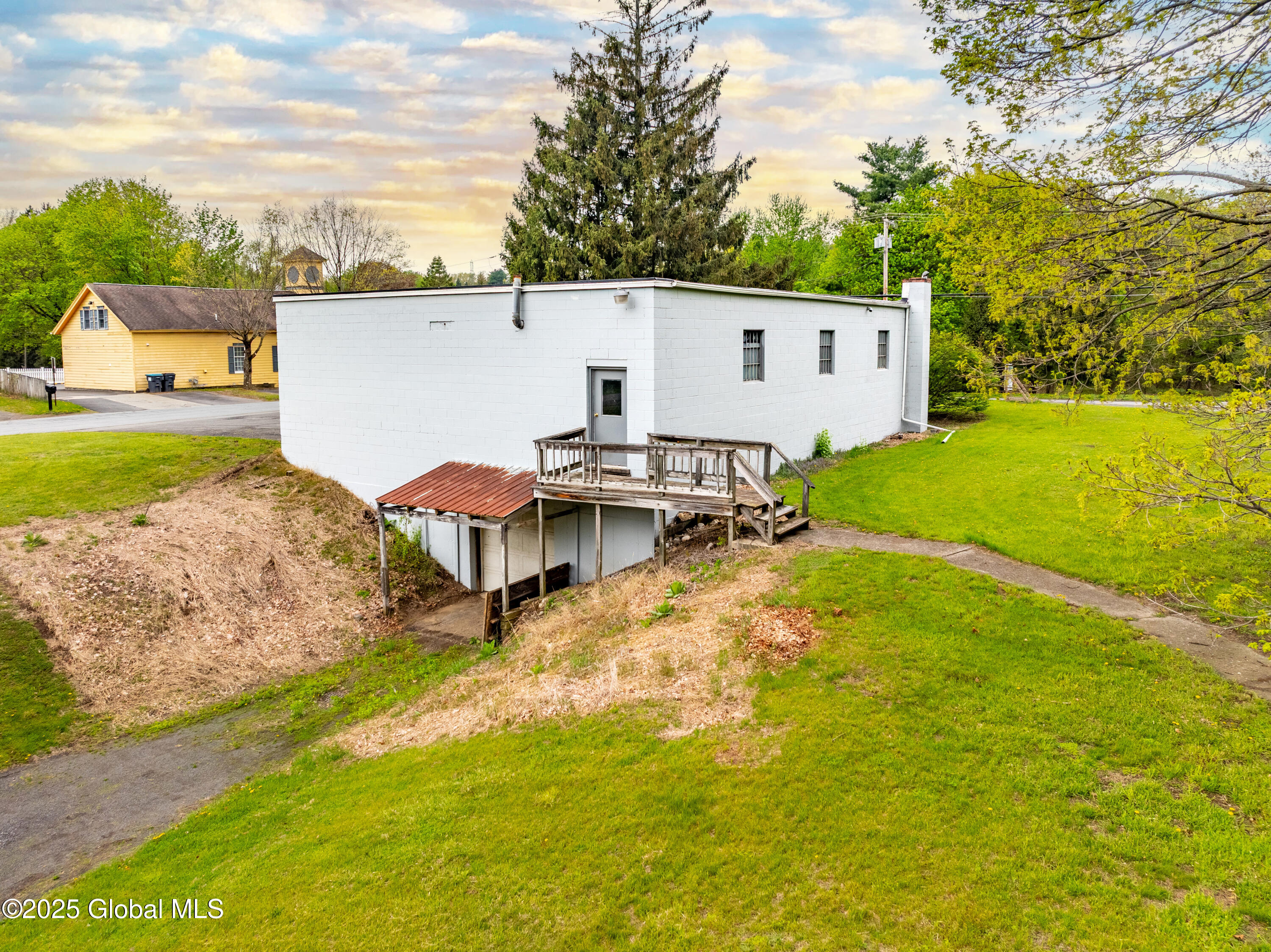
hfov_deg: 71.6
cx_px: 636
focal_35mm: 24
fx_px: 881
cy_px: 476
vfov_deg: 56.8
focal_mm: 12.29
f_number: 2.8
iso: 180
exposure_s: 1/1600
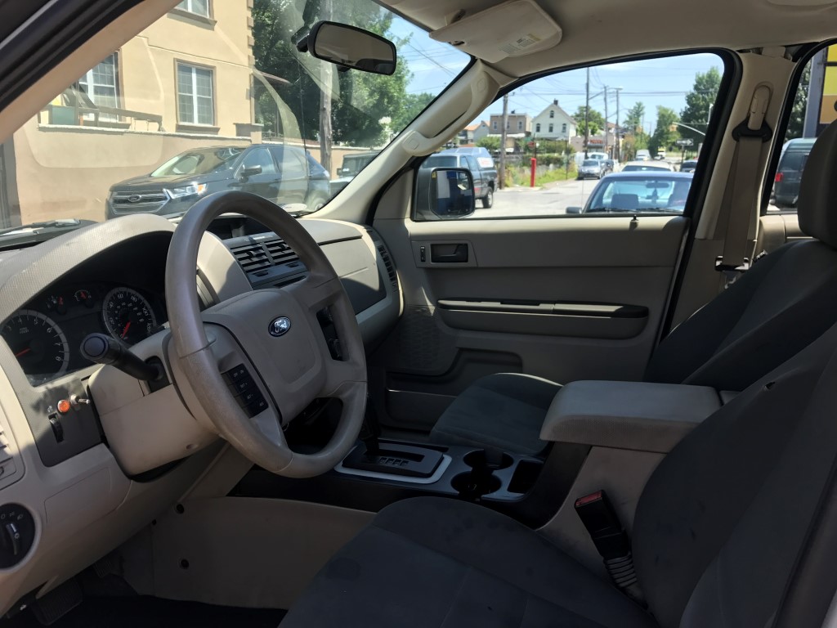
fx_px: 677
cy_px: 314
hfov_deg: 63.4
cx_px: 418
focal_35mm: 28
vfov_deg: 49.7
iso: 20
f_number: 1.8
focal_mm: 3.99
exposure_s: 1/595
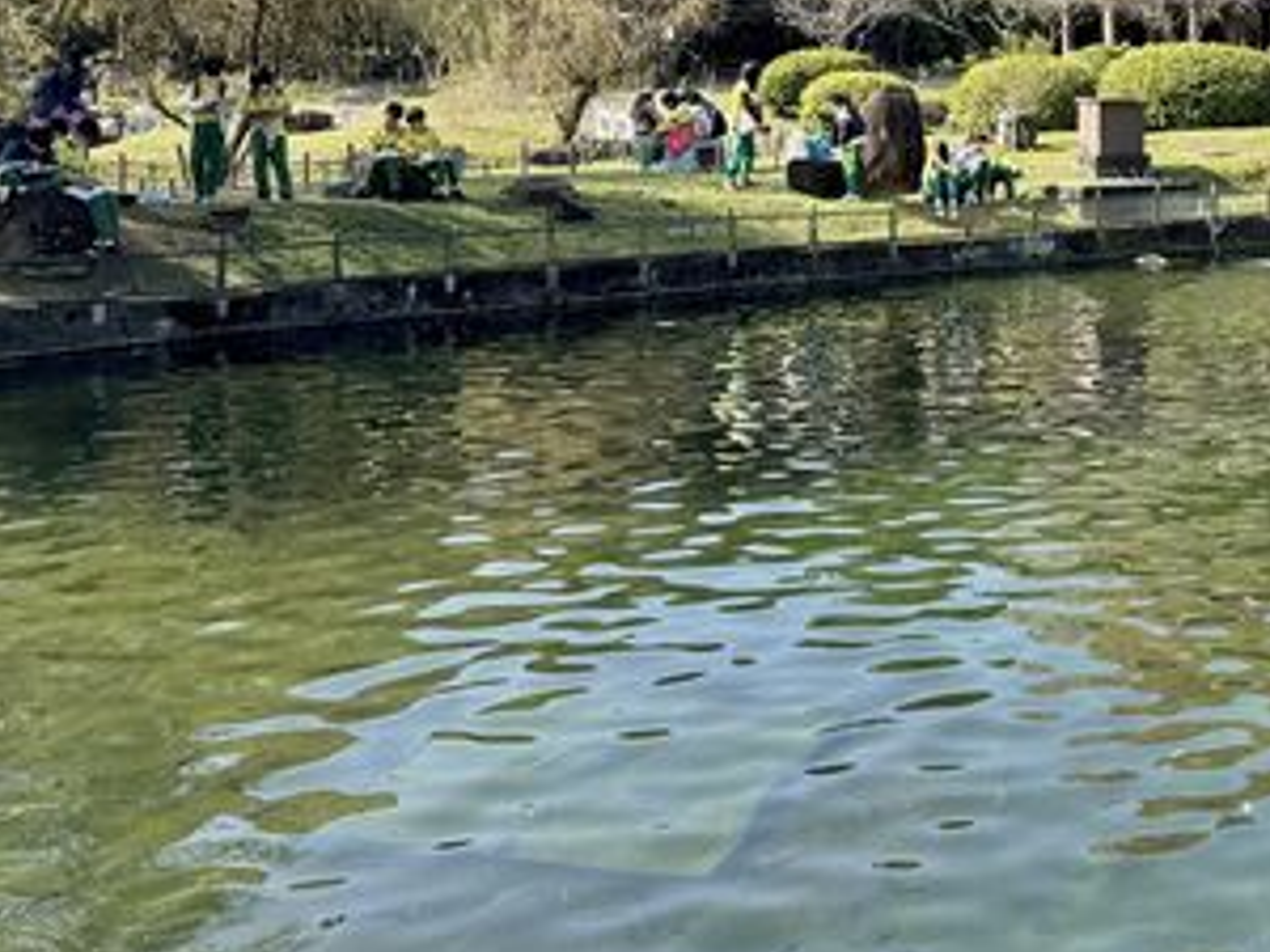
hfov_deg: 37.3
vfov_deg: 28.8
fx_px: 1761
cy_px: 59
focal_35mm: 48
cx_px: 1126
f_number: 1.78
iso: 80
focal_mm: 6.76
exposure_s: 1/2041
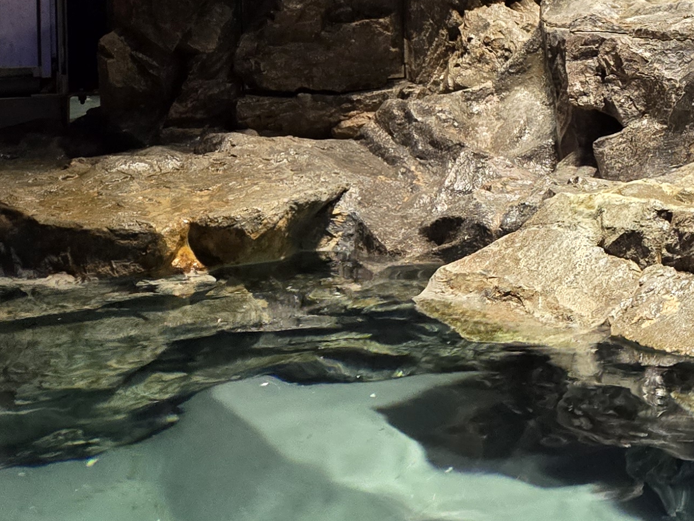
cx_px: 1032
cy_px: 45
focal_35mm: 72
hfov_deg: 22.4
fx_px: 1443
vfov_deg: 20.0
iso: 500
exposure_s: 1/32.9
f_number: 1.8
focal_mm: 5.4
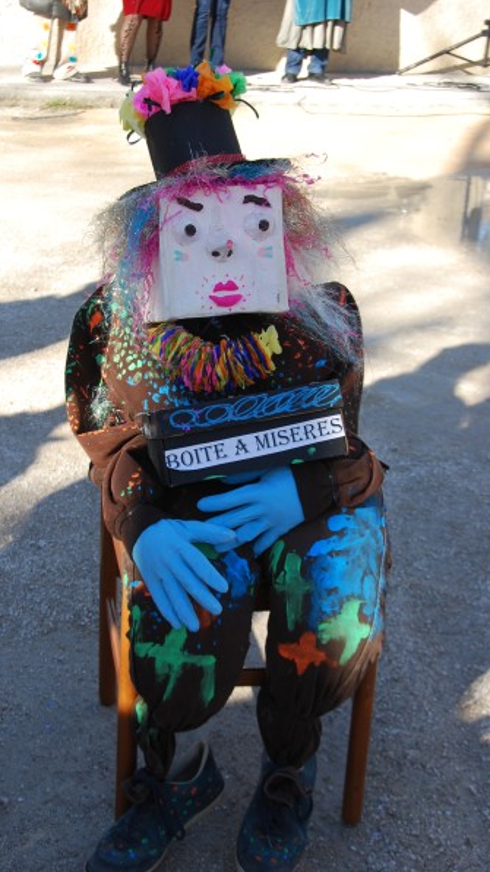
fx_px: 1317
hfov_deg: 21.1
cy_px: 435
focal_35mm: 57
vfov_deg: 36.6
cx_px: 214
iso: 200
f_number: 7.1
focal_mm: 36
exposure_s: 1/200
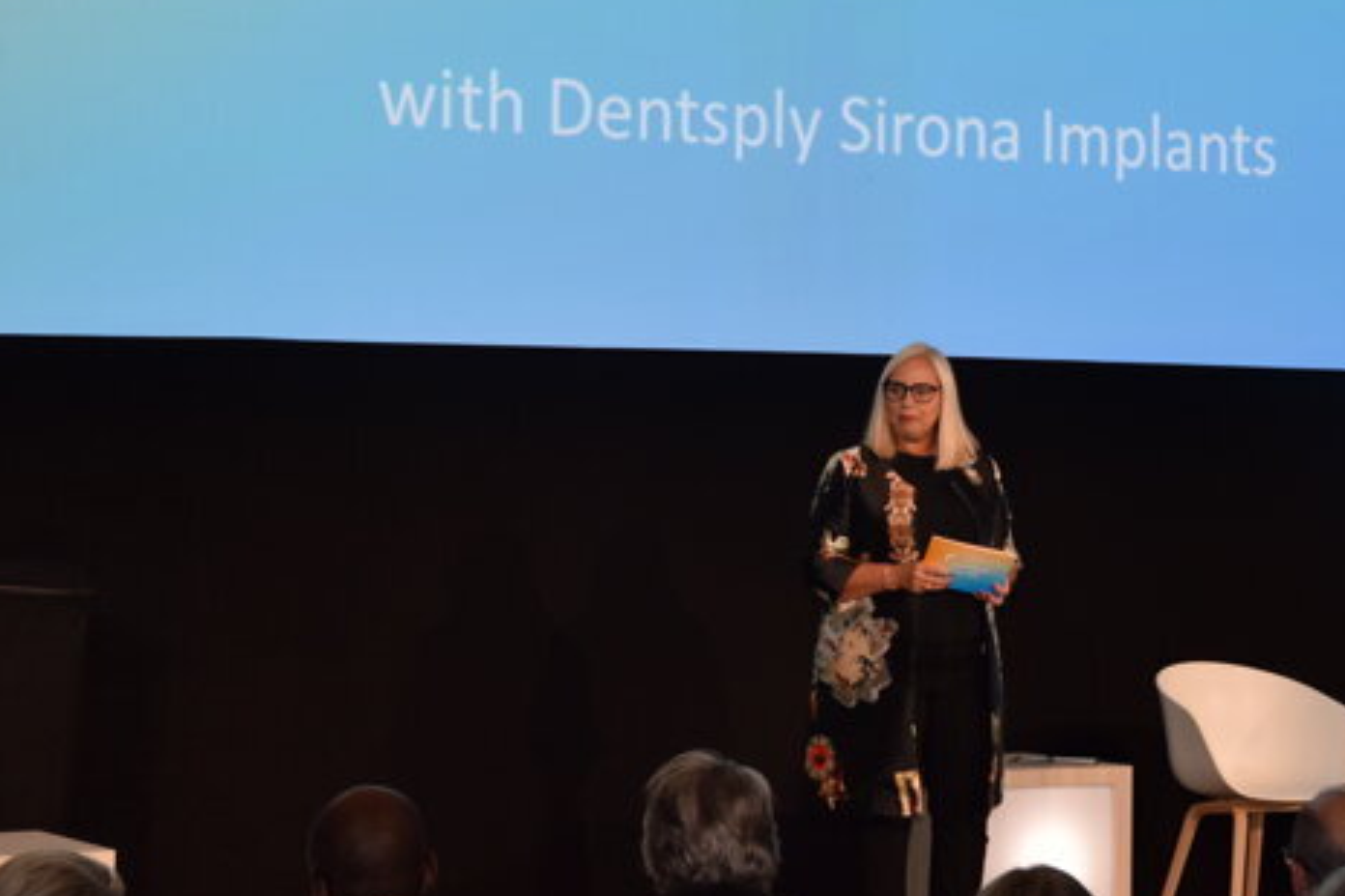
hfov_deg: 18.2
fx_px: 4183
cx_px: 997
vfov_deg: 12.2
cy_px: 242
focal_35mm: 112
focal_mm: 40
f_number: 4.8
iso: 800
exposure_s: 1/100
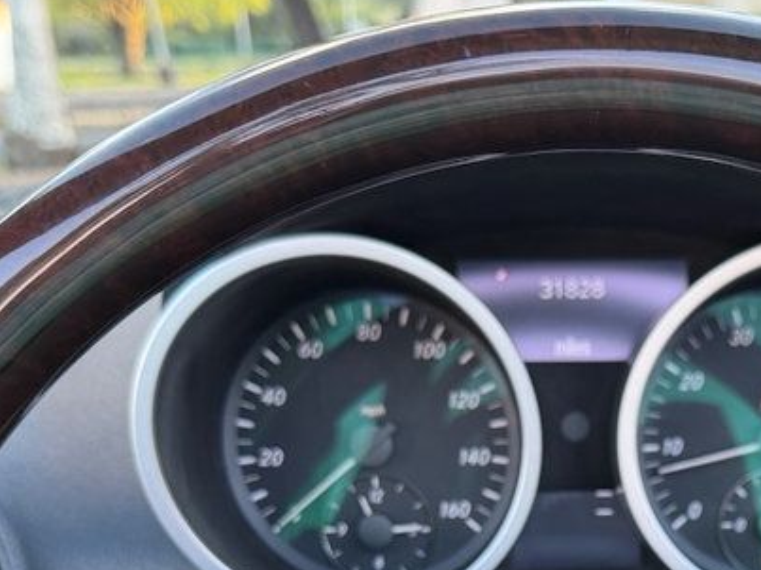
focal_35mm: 61
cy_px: 698
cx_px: 600
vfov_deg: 22.1
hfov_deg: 31.0
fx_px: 1341
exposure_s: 1/81
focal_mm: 6.76
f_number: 1.78
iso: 200
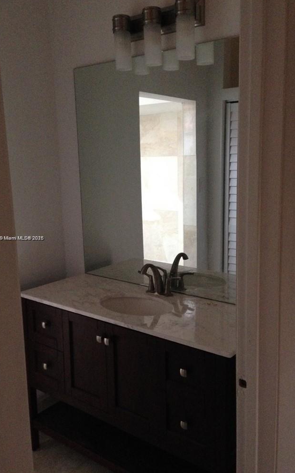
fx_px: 463
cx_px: 153
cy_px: 238
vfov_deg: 54.0
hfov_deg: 35.3
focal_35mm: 36
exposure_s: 1/15
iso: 400
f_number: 2.4
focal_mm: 4.12
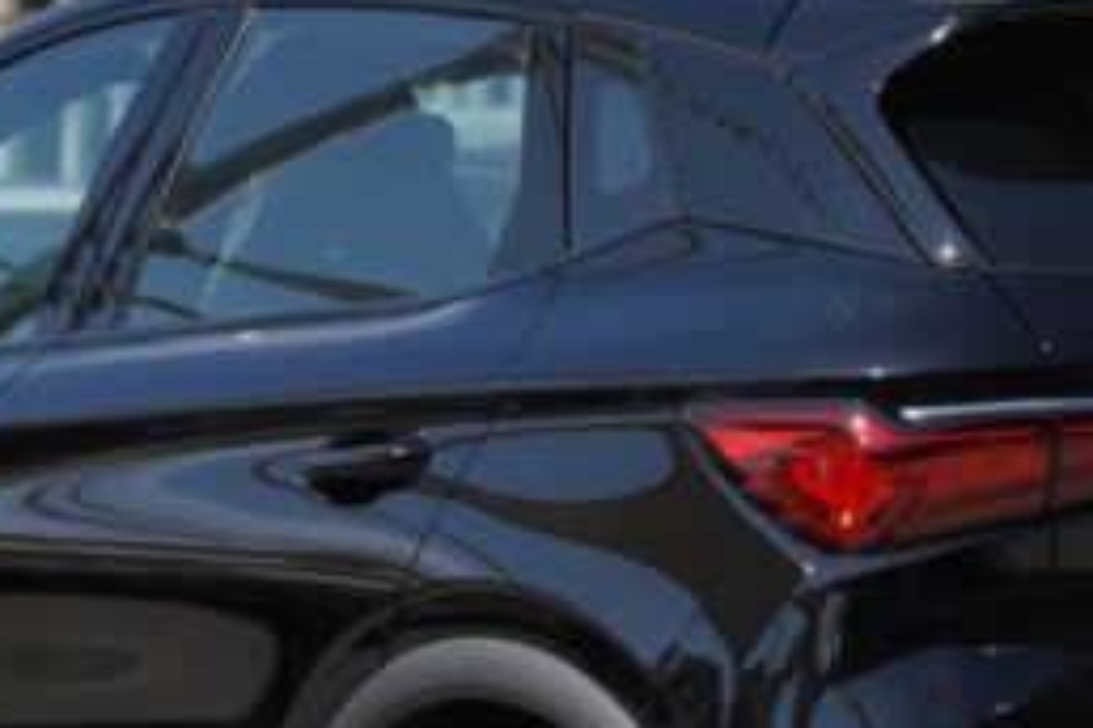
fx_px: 8774
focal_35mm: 289
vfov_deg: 4.8
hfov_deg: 7.1
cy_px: 499
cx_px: 758
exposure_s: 1/5000
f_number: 4
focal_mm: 97
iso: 400
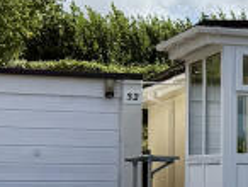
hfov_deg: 10.1
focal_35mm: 168
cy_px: 182
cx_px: 617
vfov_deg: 8.8
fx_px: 1206
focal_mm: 6.76
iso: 80
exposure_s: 1/8130
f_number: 1.78
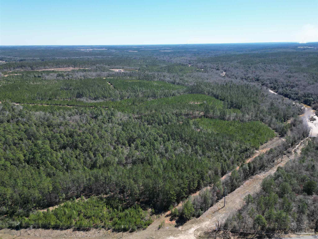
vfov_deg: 56.8
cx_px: 159
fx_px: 220
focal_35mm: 24
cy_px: 120
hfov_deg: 71.6
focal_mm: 6.72
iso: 200
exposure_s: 1/2500
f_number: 1.7
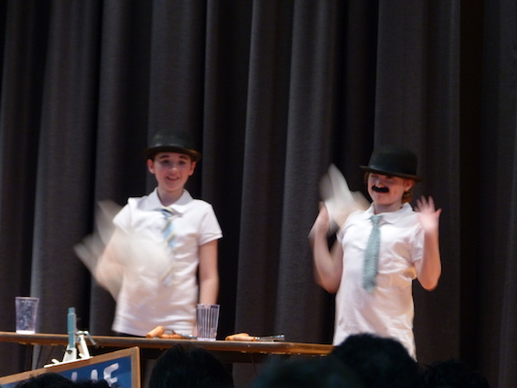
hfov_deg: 6.7
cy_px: 194
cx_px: 258
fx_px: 4437
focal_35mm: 297
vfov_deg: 5.0
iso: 400
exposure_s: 1/15
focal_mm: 53.4
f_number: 2.8
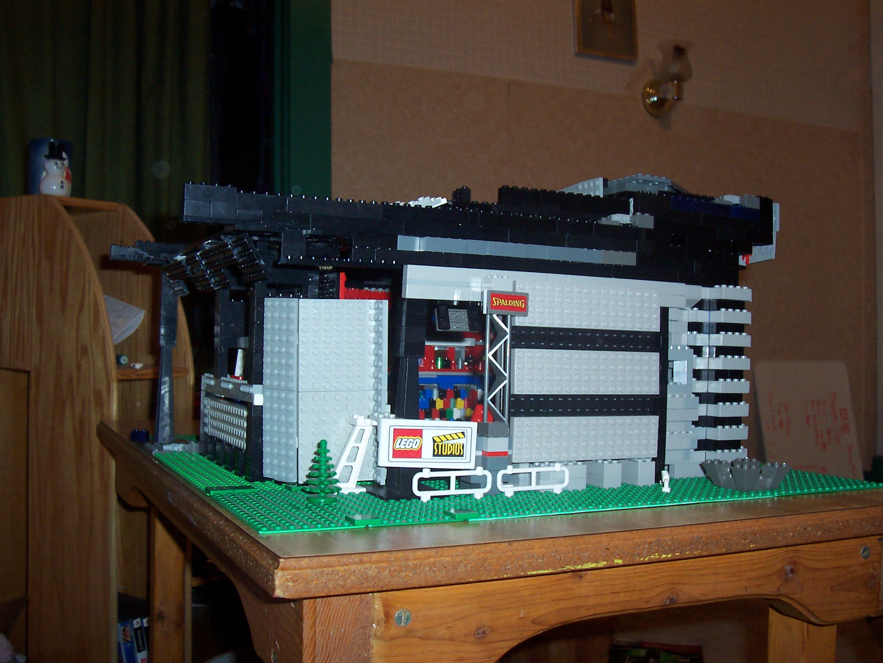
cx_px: 442
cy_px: 332
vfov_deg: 38.7
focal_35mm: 37
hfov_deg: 50.1
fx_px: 944
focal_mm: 5.6
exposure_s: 1/60
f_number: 2.8
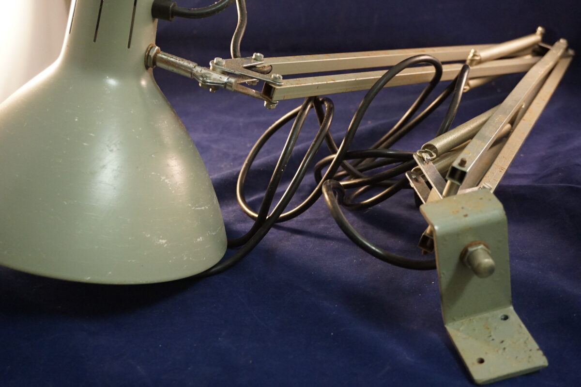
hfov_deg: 40.0
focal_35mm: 50
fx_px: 798
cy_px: 194
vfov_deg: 27.2
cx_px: 290
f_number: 5
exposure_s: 1/50
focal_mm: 33
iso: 3200
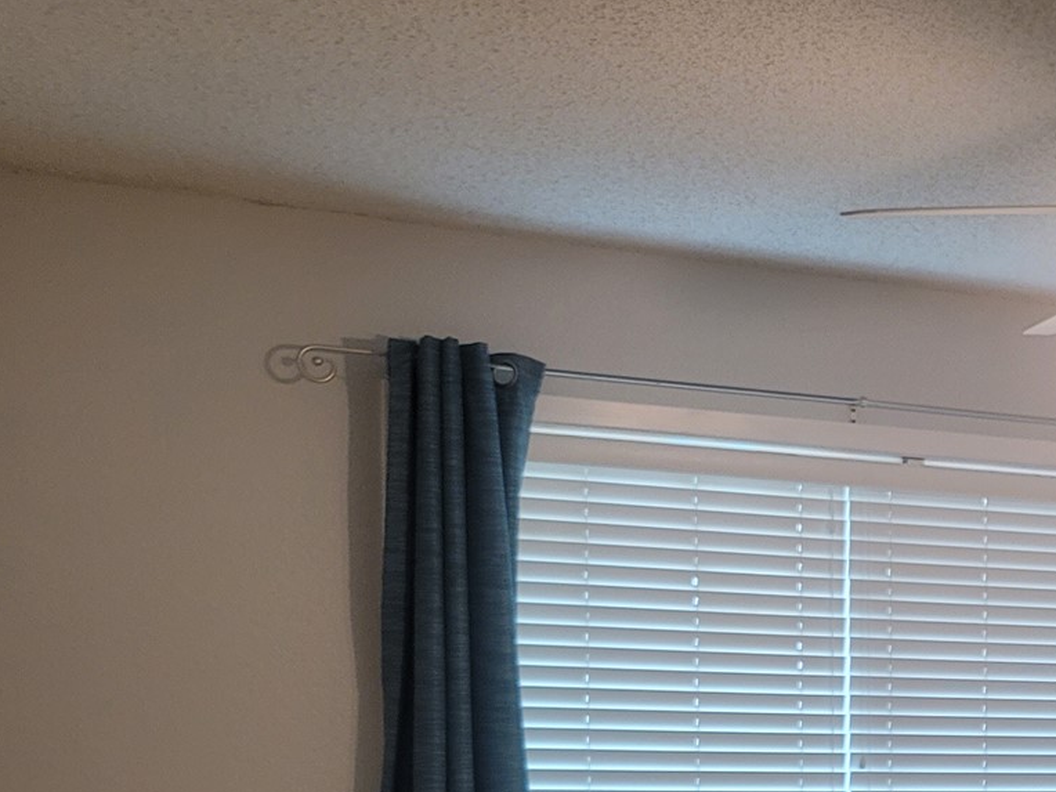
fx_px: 2044
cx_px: 1232
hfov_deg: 26.2
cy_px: 856
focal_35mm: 67
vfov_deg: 20.9
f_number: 1.8
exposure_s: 1/60
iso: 250
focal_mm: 7
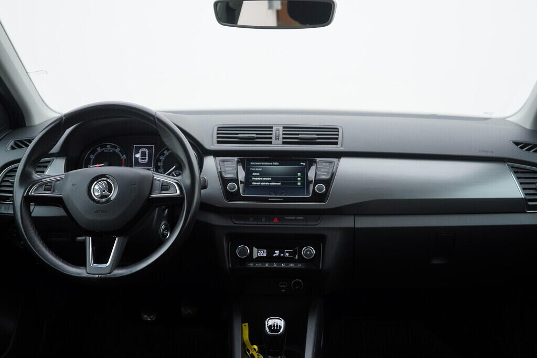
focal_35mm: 36
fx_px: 537
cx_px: 268
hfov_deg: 53.1
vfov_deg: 36.9
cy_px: 179
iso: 125
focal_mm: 24
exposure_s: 1/50
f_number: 3.2
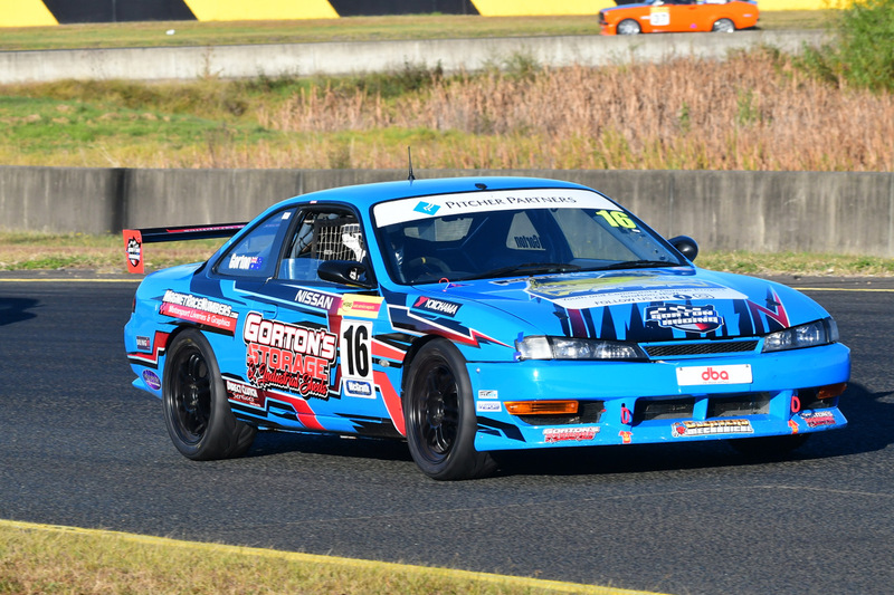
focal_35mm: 300
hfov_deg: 6.9
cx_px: 447
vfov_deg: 4.6
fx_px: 7448
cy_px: 298
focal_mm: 200
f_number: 11
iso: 800
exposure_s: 1/640
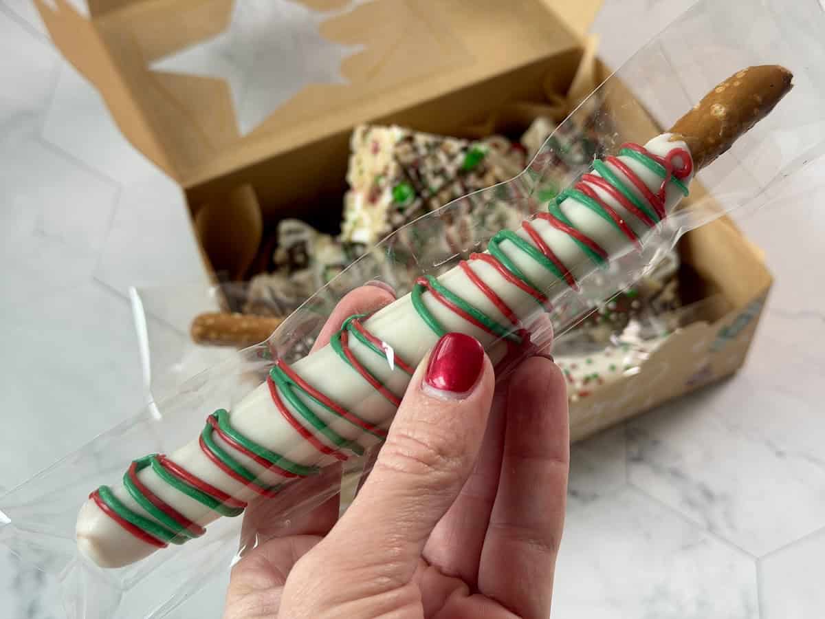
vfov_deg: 30.3
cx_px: 412
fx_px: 1144
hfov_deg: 39.7
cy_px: 310
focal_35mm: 48
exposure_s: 1/121
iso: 50
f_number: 1.8
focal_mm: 6.8
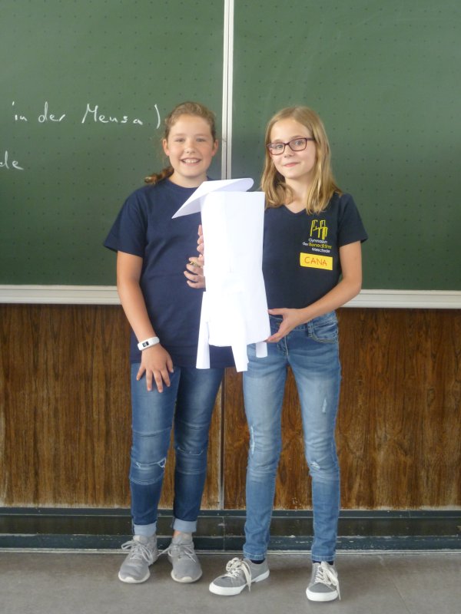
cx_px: 230
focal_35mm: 48
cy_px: 307
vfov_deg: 39.7
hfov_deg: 30.3
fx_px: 852
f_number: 3.5
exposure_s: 1/40
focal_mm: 8.6
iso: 200
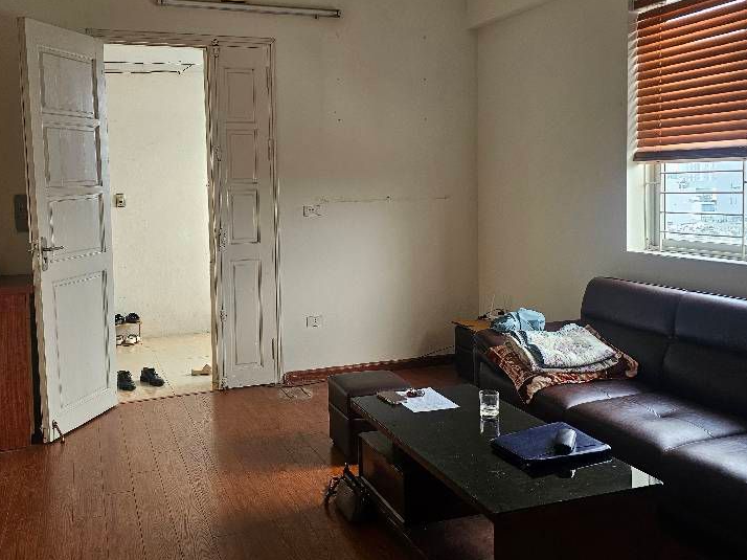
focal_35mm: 33
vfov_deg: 42.6
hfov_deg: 55.2
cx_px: 327
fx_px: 712
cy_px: 211
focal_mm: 6.3
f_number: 1.7
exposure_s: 1/100
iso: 80
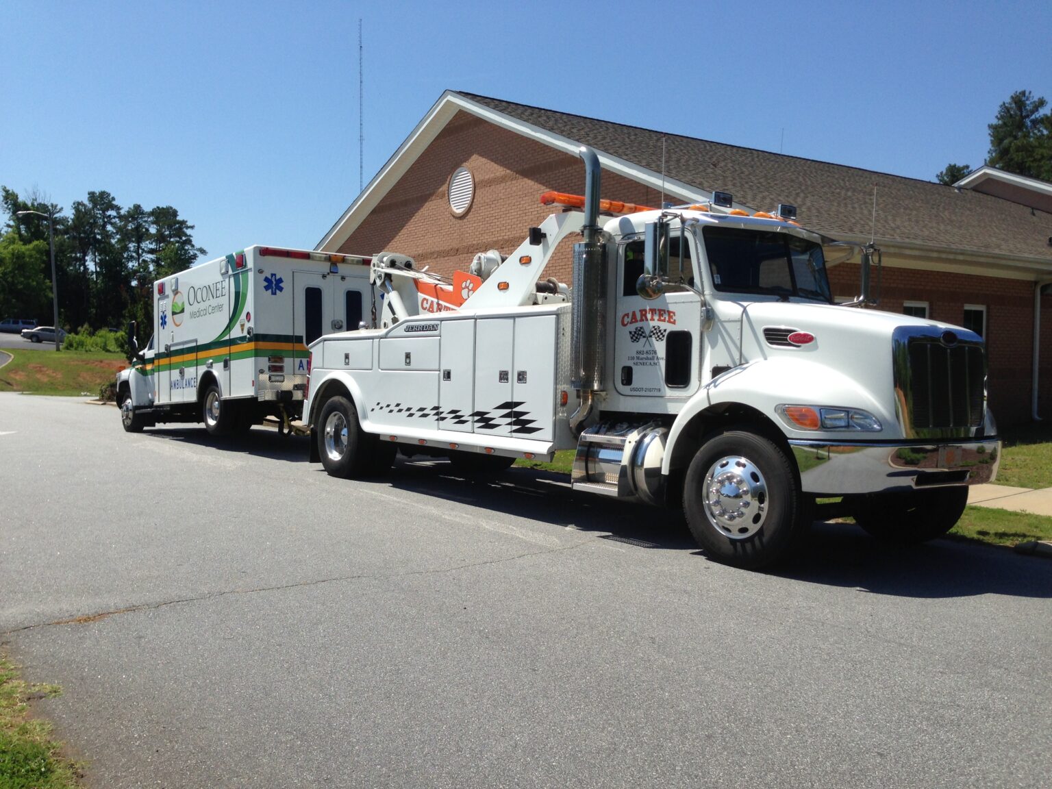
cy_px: 394
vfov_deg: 42.9
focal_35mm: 33
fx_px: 1003
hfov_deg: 55.4
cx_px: 526
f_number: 2.4
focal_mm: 4.12
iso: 50
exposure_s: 1/1808
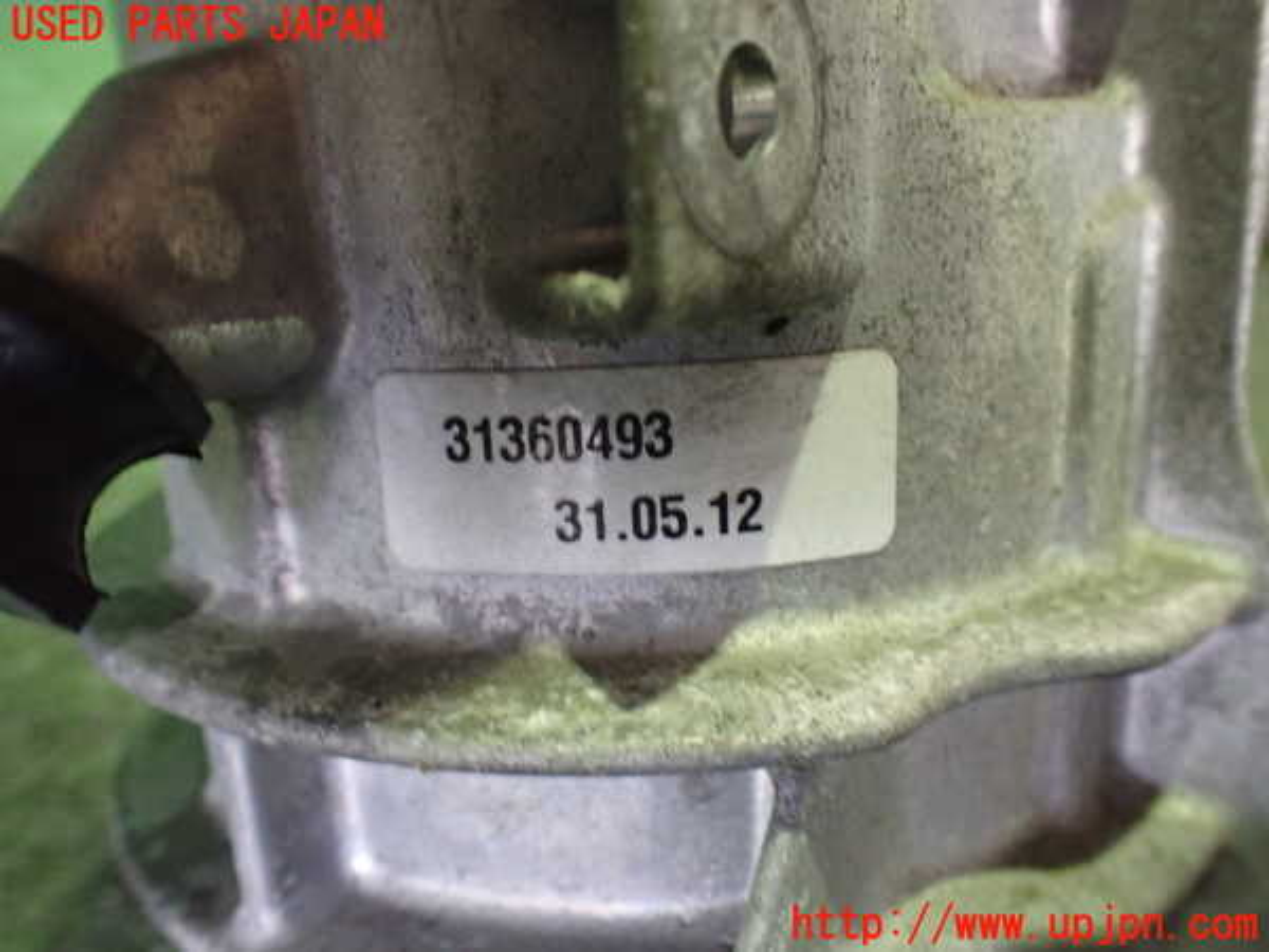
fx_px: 1100
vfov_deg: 46.8
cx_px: 634
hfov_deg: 60.0
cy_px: 476
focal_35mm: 30
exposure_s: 1/30
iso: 800
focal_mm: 5.4
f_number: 2.3
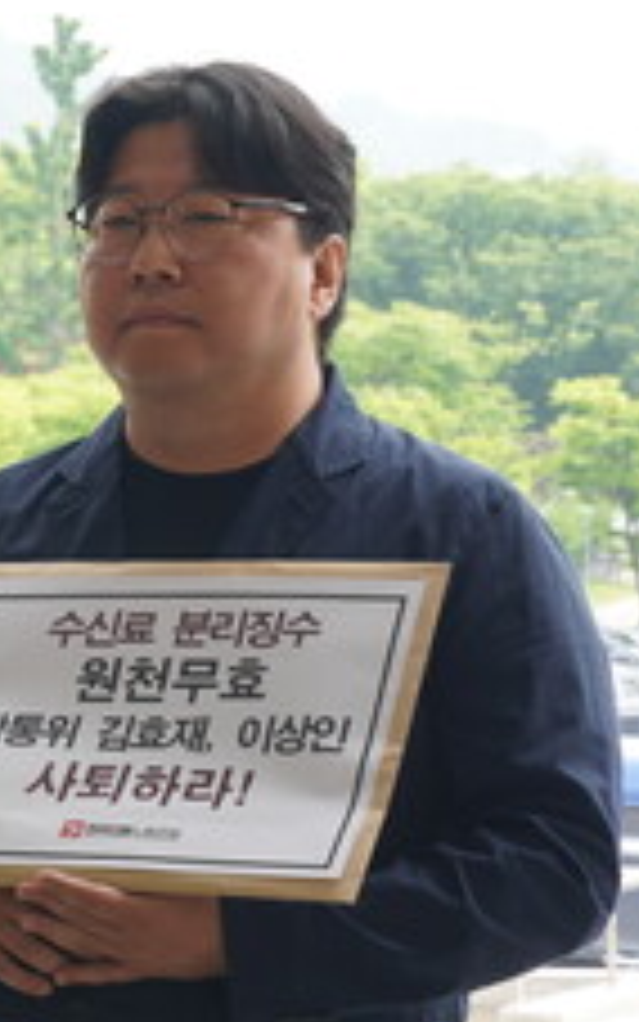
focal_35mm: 238
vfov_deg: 8.8
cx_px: -680
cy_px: 518
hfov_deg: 5.4
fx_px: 6637
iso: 100
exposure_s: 1/25
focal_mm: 59
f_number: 9
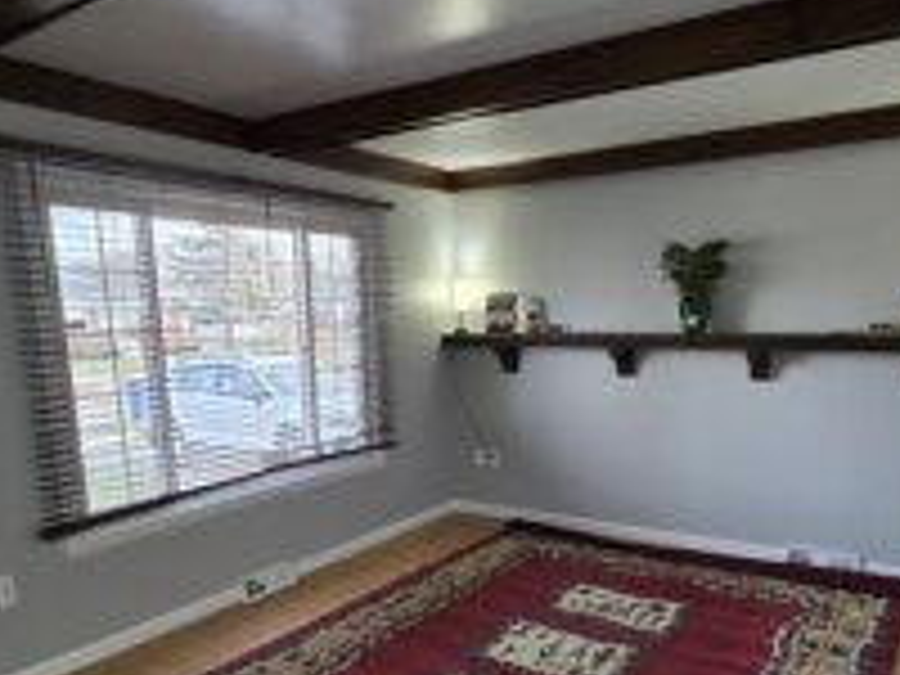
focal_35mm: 26
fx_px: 676
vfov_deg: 51.9
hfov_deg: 67.2
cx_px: 423
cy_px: 459
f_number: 2.2
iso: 250
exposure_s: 1/60
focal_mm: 2.2
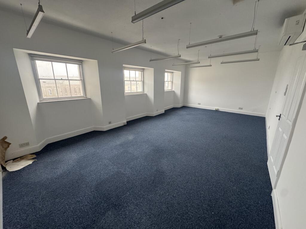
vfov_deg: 85.7
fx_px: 124
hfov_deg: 102.1
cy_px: 114
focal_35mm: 14
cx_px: 153
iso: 320
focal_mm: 2.22
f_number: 2.2
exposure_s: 1/99
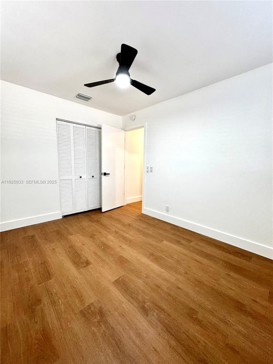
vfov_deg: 102.1
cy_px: 182
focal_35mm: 14
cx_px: 136
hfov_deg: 85.7
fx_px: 147
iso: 250
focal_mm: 2.22
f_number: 2.2
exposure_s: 1/120
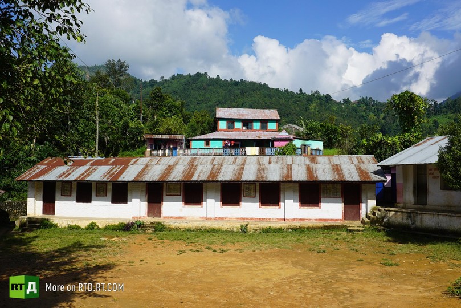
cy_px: 154
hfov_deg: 57.2
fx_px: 423
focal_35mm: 33
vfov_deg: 40.0
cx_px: 230
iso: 100
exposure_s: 1/125
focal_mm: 22
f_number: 14
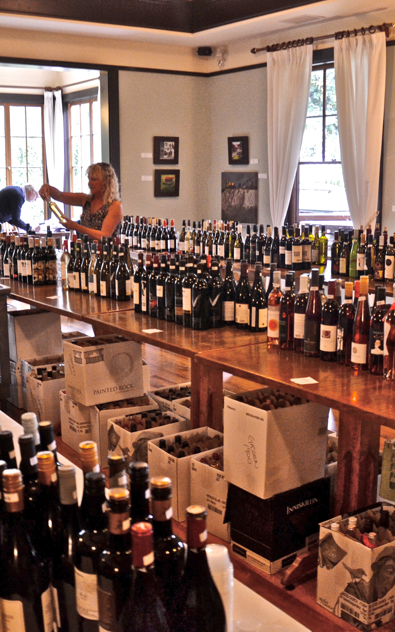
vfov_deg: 47.2
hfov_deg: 30.5
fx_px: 723
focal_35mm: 42
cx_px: 208
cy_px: 319
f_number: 3.5
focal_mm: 18
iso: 1000
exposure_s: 1/30
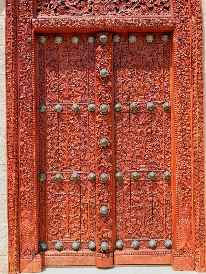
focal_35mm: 60
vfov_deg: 32.2
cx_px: 103
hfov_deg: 24.4
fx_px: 476
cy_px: 137
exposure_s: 1/200
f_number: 9
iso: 200
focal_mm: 30
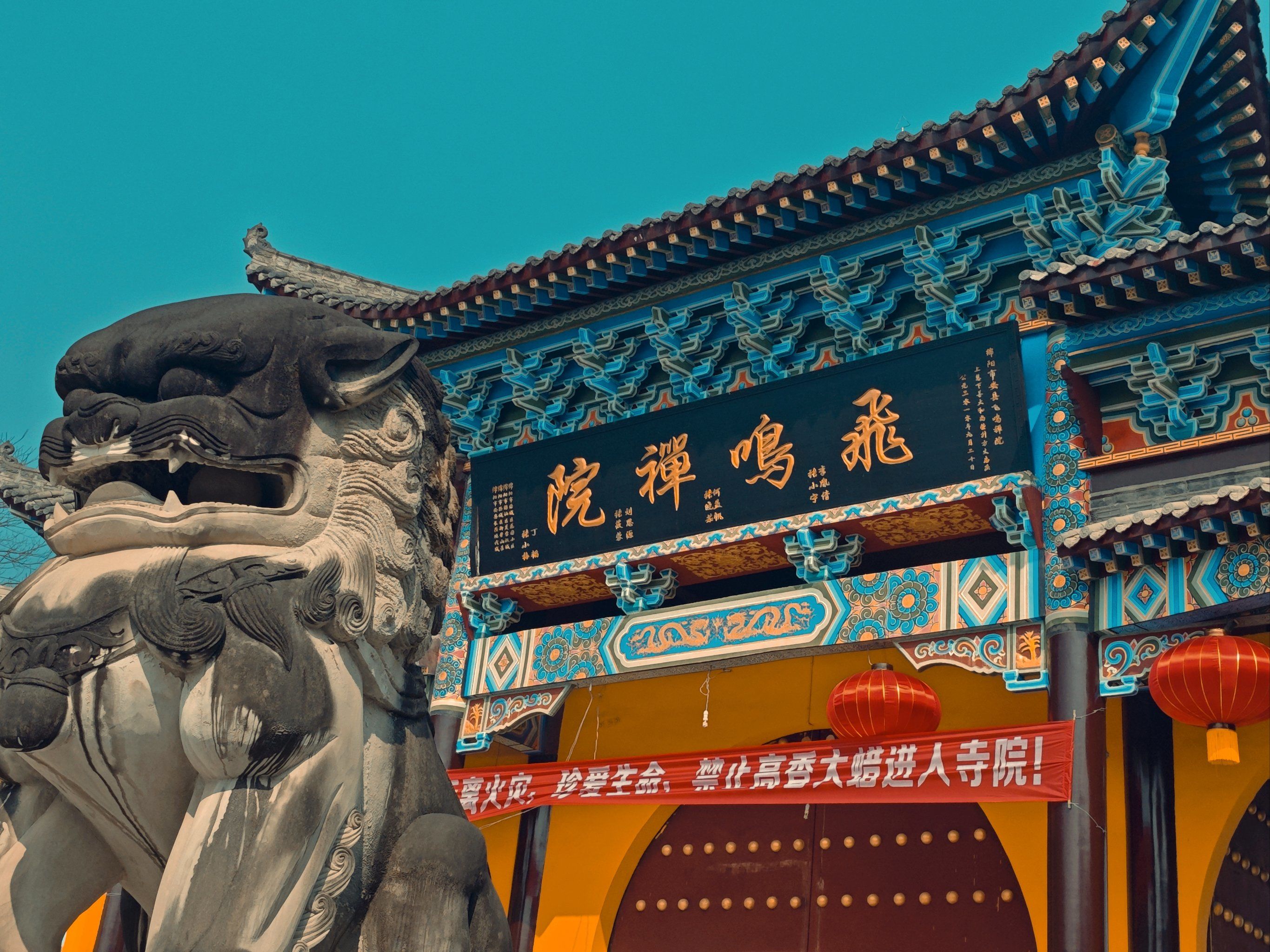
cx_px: 635
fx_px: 1504
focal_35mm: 41
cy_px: 476
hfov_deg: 45.8
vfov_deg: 35.1
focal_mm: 6.68
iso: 640
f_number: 2.8
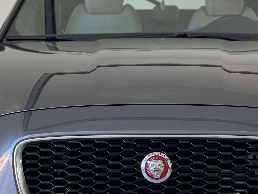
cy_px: 120
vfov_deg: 13.3
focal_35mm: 111
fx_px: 827
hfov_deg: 17.7
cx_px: 161
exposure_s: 1/101
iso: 100
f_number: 1.78
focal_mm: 6.76
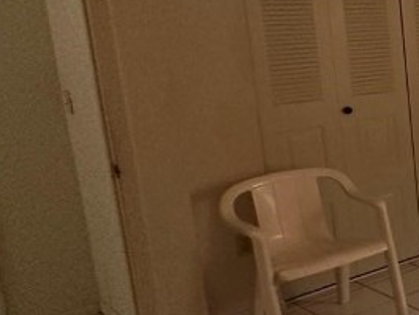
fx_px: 654
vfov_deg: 26.9
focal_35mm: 54
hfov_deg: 20.7
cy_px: 104
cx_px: 795
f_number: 2.2
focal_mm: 2.22
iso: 250
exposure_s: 1/60
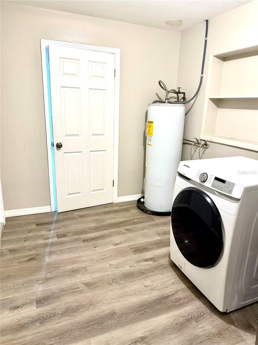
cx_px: 129
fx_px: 239
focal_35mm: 24
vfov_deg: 71.6
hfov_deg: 56.8
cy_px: 172
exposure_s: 1/60
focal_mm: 6.76
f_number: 1.78
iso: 200
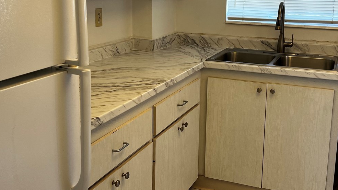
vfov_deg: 25.8
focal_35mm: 46
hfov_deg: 44.5
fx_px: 412
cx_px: 194
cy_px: 63
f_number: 1.5
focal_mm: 5.7
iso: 125
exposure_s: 1/120
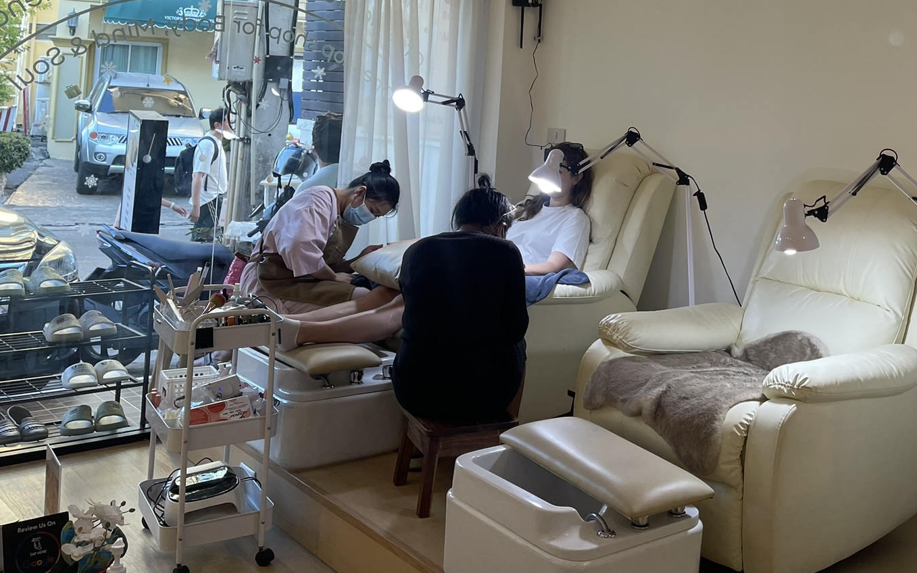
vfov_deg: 30.7
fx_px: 1000
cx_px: 639
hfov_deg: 48.1
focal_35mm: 40
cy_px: 67
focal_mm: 5.1
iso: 80
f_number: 1.6
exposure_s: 1/100
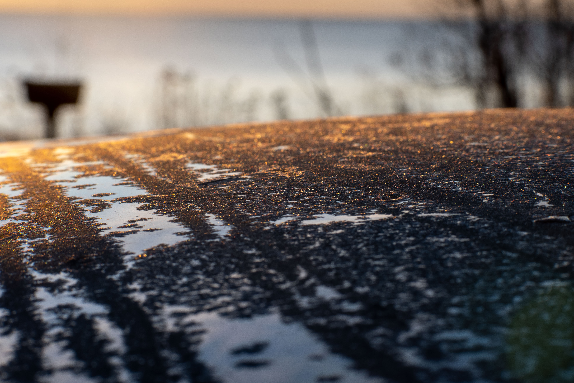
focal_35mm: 142
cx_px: 287
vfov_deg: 9.7
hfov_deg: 14.4
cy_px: 192
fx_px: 2264
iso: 100
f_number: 16
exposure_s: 1/60
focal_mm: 95
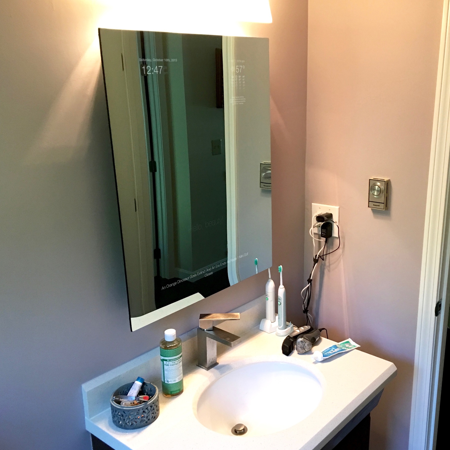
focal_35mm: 35
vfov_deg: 47.2
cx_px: 296
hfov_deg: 46.6
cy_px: 228
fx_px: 515
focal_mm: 4.15
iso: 80
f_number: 2.2
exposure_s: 1/15
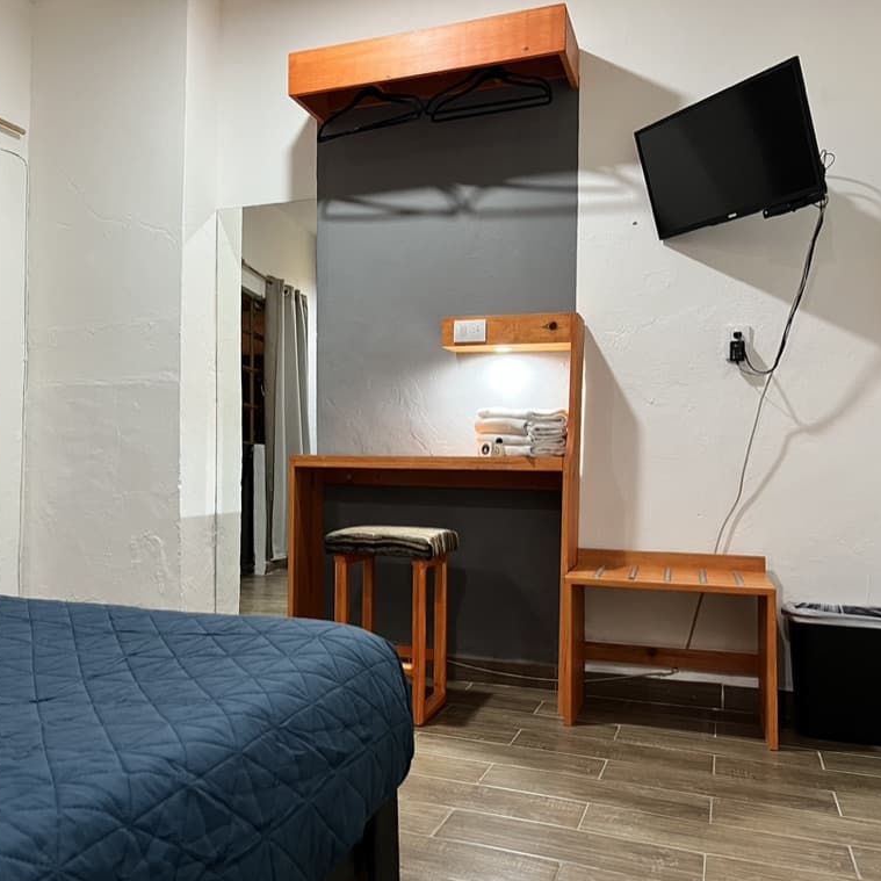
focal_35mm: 31
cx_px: 317
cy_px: 445
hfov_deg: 51.8
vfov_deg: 52.5
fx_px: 893
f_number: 1.5
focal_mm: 5.7
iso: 320
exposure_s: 1/60
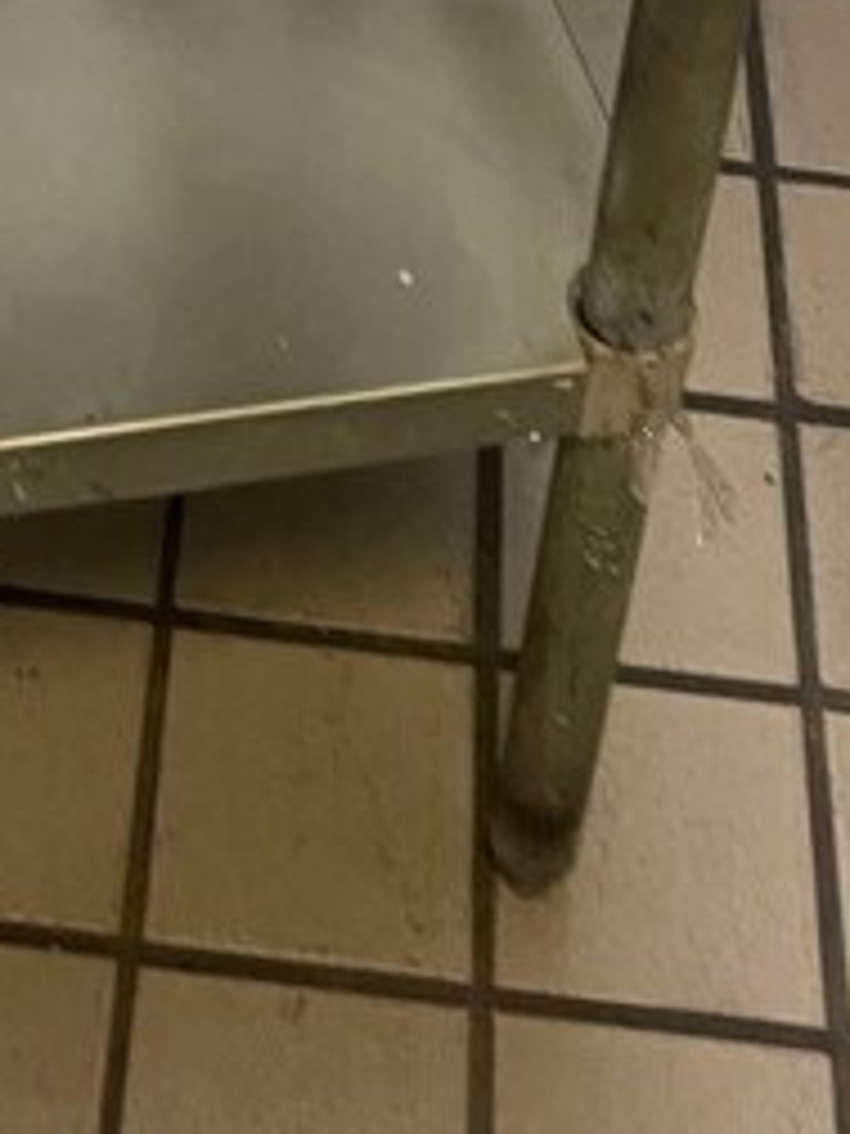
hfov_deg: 17.5
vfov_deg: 20.6
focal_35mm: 84
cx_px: 261
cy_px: -457
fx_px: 2750
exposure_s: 1/60
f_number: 1.6
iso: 250
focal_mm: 5.1
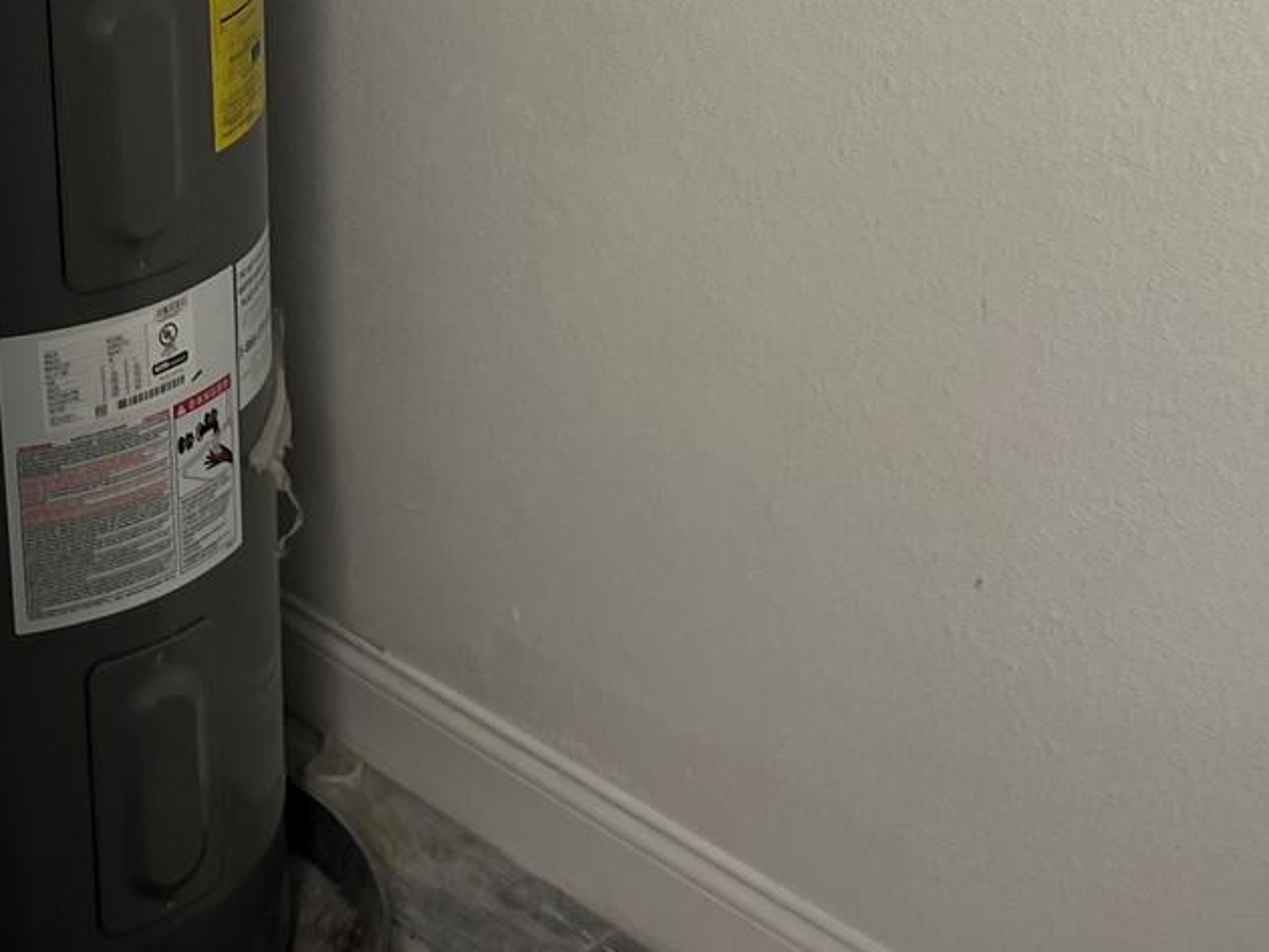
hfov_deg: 28.7
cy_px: 115
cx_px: 232
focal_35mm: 66
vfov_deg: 21.8
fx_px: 2420
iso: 64
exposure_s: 1/60
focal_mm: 5.7
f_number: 1.5
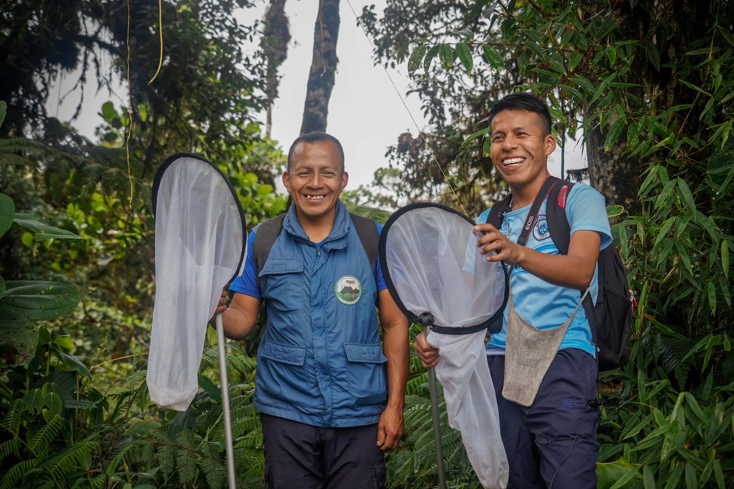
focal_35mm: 55
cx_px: 367
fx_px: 1121
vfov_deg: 24.6
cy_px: 244
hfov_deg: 36.2
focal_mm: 55
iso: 500
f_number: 5.6
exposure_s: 1/400
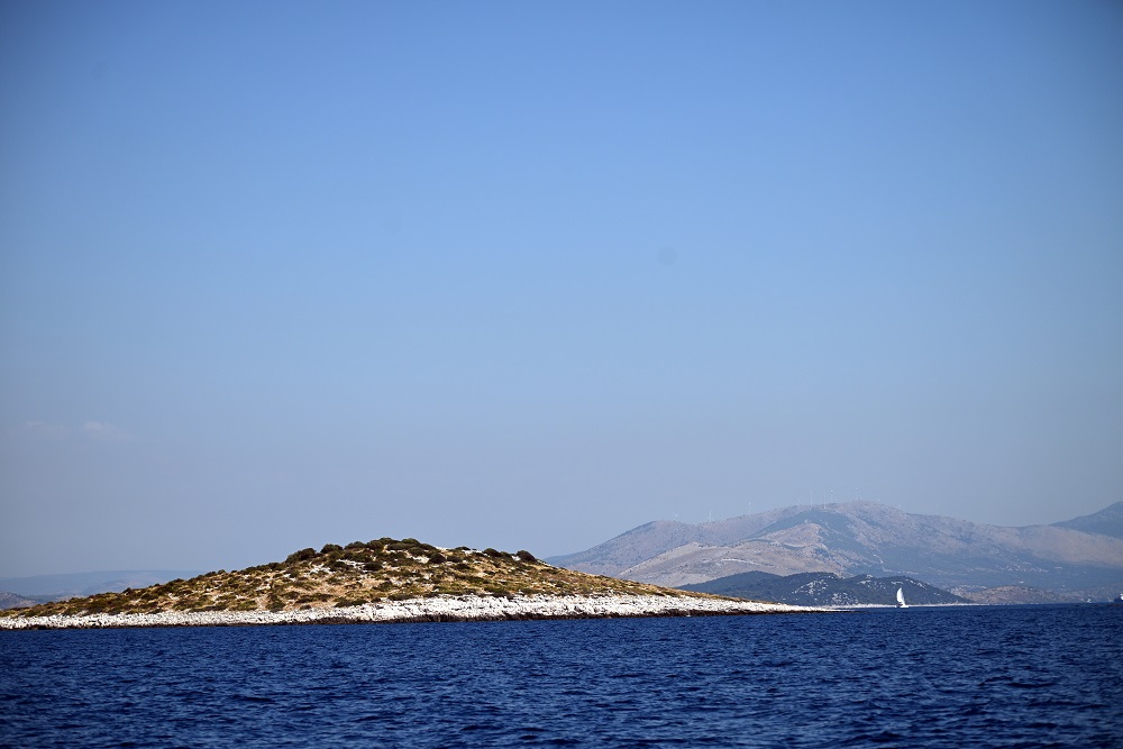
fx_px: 3182
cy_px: 374
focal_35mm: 102
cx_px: 562
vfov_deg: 13.4
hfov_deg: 20.0
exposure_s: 1/2000
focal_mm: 102
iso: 100
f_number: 4.5
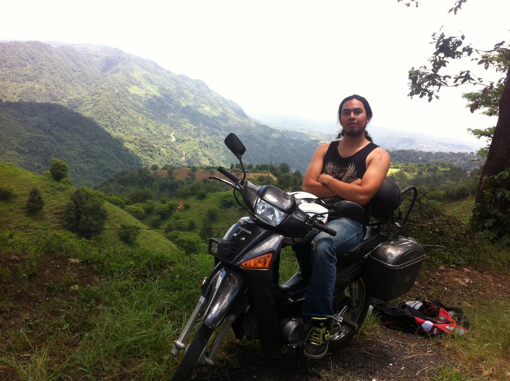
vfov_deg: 40.6
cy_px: 190
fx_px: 515
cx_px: 255
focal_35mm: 35
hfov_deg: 52.7
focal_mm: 3.85
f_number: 2.8
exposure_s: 1/343
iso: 80
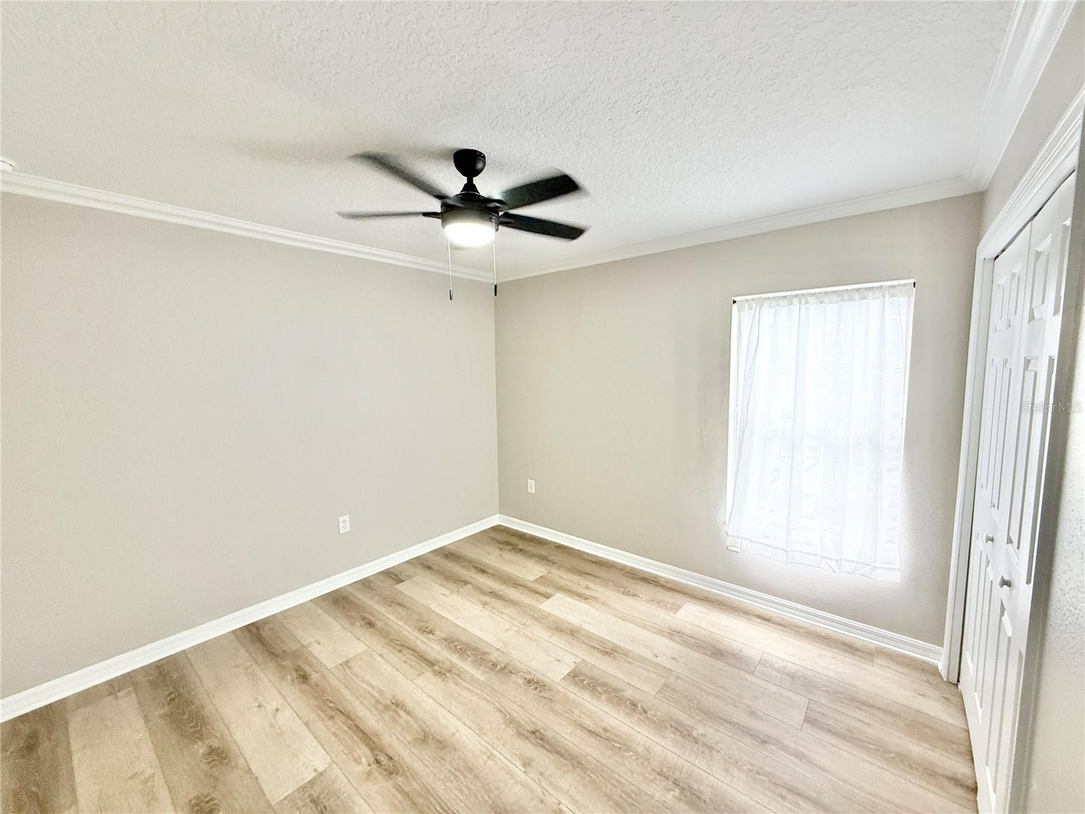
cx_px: 542
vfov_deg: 85.7
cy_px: 407
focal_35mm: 14
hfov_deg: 102.1
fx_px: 439
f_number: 2.2
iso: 250
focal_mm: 2.22
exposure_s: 1/120
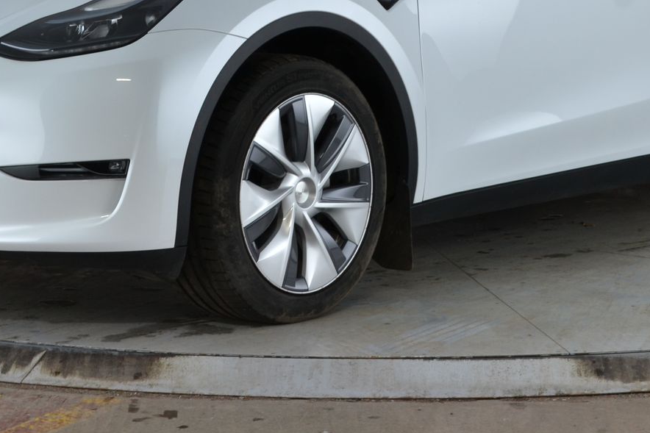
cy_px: -4
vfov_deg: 9.3
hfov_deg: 14.1
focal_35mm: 146
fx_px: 2635
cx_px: 312
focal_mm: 42
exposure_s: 1/8
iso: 200
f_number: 10
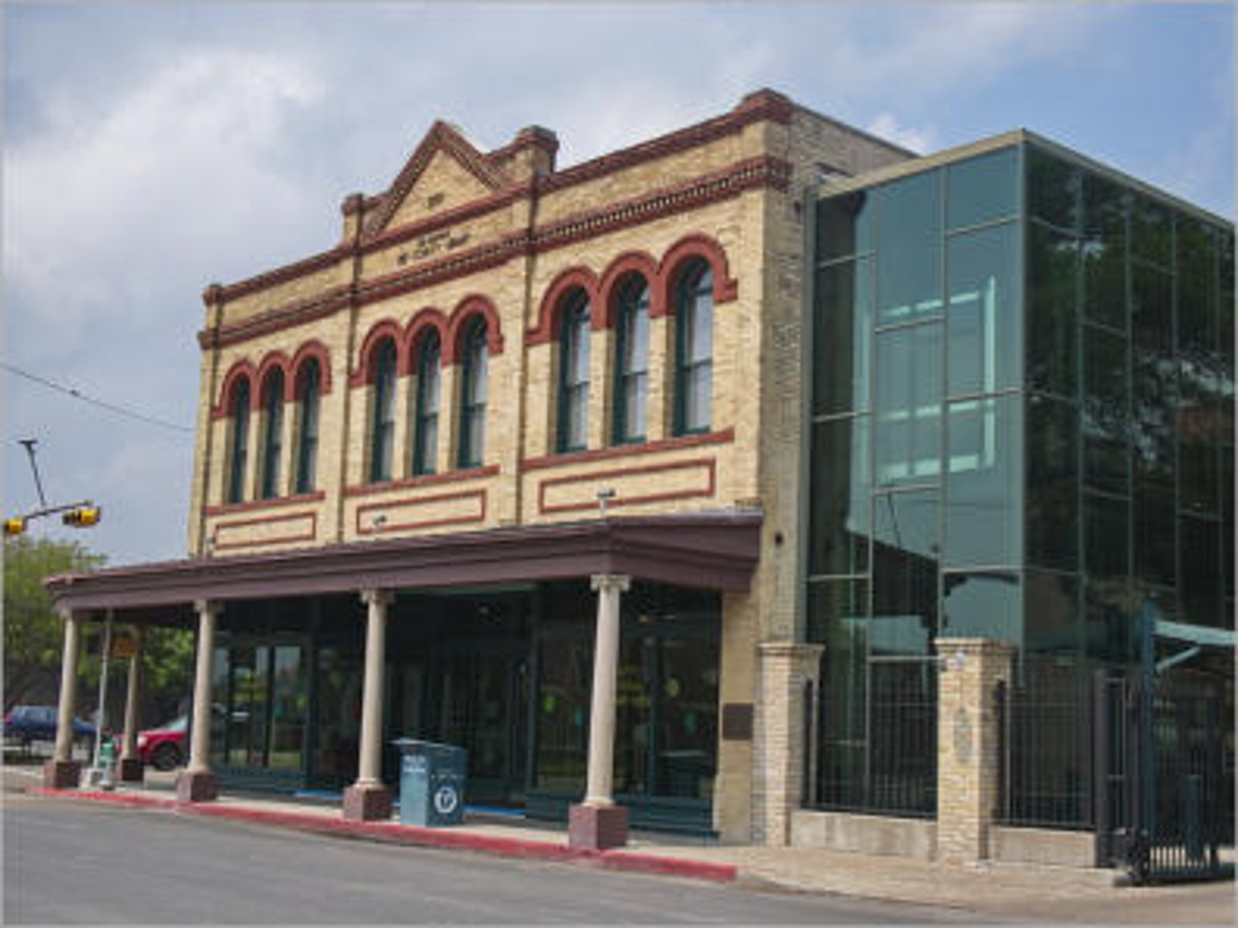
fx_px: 1645
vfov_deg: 31.5
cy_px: 464
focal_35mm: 46
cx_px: 619
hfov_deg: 41.2
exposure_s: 1/400
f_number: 9
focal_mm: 23
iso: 200
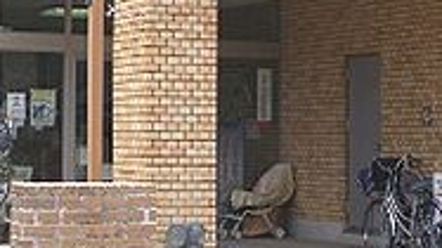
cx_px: 312
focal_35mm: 130
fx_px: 1523
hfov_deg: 16.5
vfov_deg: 9.1
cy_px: -124
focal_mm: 6.3
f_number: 3.5
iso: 64
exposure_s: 1/320
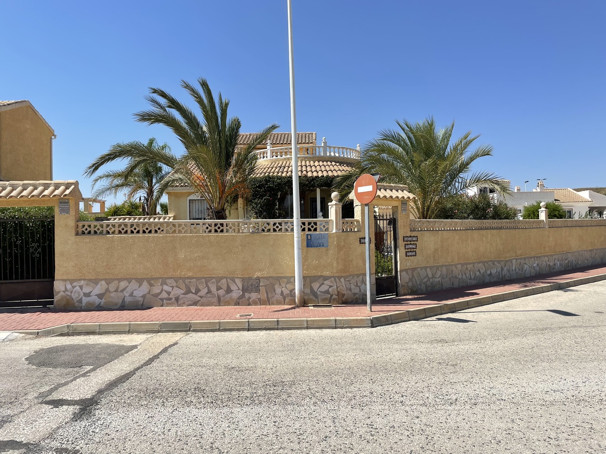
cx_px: 303
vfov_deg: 53.1
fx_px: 455
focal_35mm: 26
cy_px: 227
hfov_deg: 67.3
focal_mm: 4.2
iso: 32
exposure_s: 1/5051
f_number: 1.6
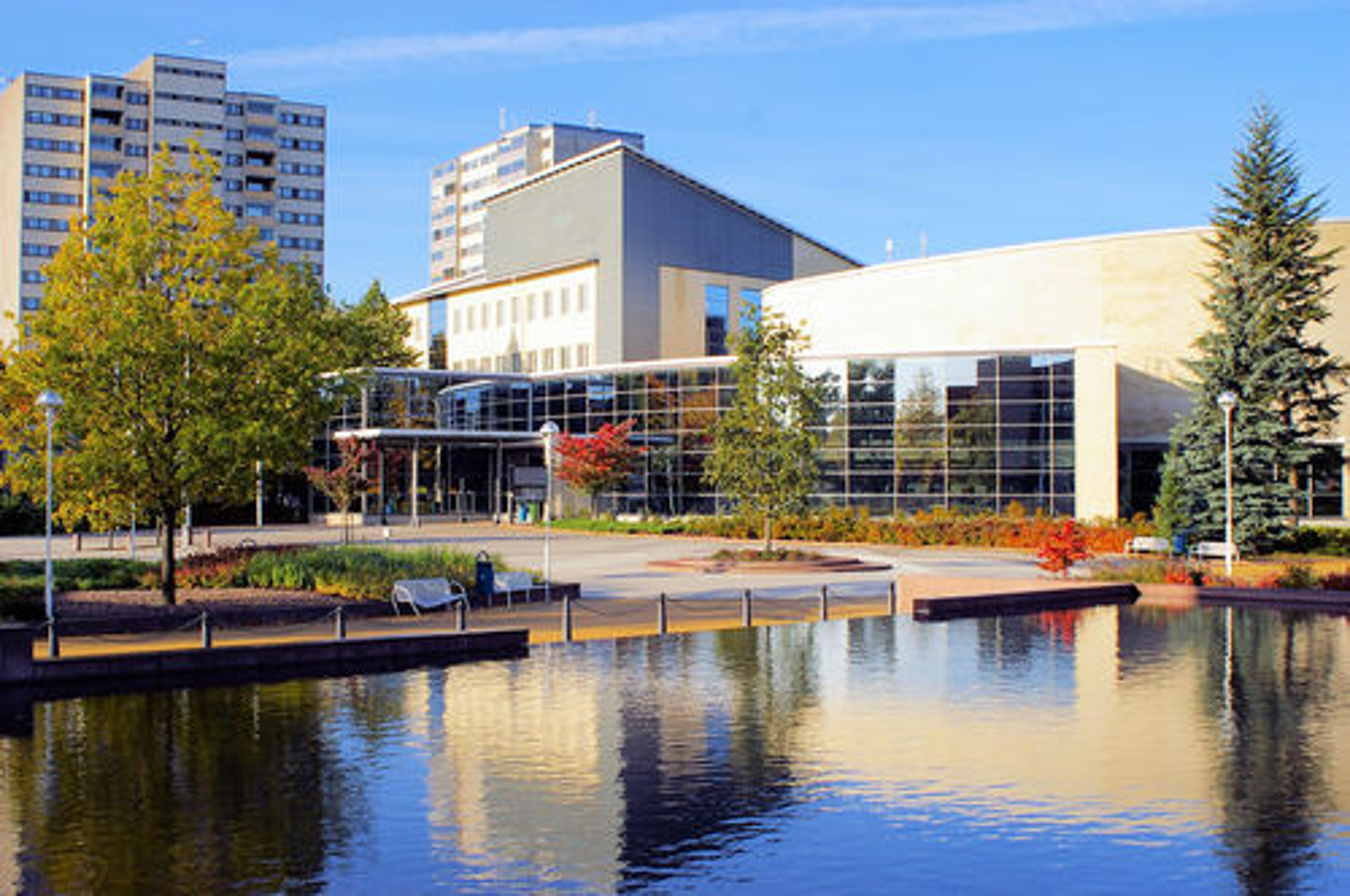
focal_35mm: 42
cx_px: 675
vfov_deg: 31.8
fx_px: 1573
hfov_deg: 46.5
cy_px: 448
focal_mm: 28
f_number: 9.5
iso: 200
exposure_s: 1/250
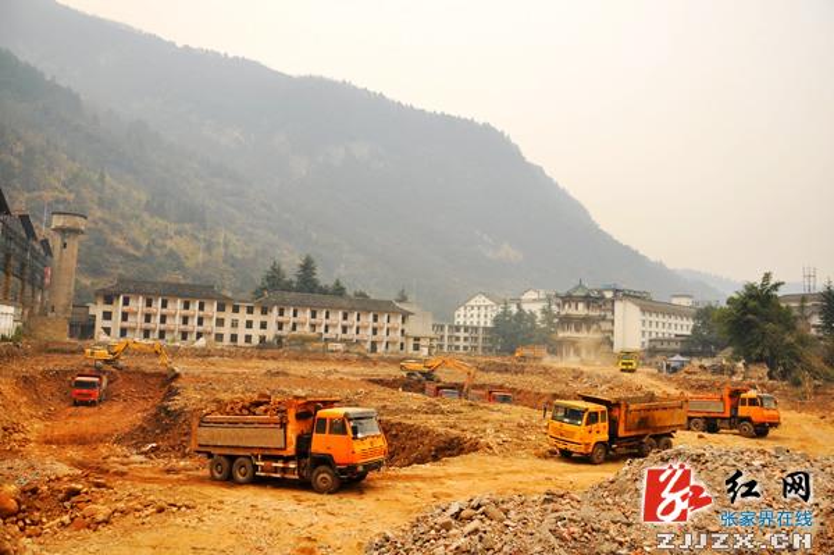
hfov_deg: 67.4
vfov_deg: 47.9
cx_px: 417
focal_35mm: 27
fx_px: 625
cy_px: 278
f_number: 5.6
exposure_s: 1/125
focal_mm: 18
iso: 200
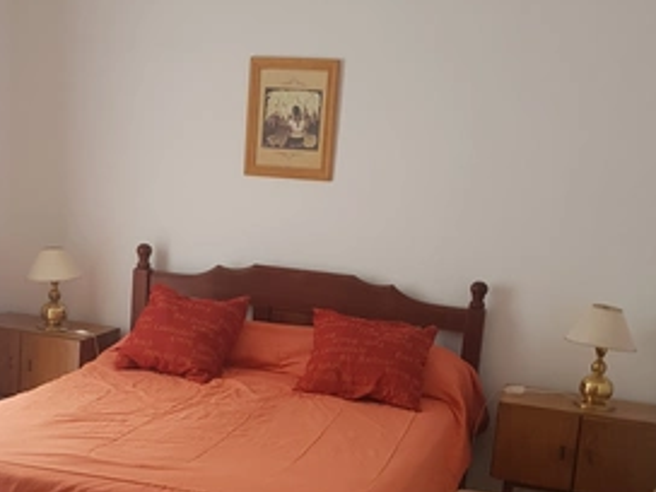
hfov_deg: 43.9
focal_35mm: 42
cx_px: 203
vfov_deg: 33.9
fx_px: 796
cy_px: 345
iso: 64
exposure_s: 1/50
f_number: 1.7
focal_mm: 4.2
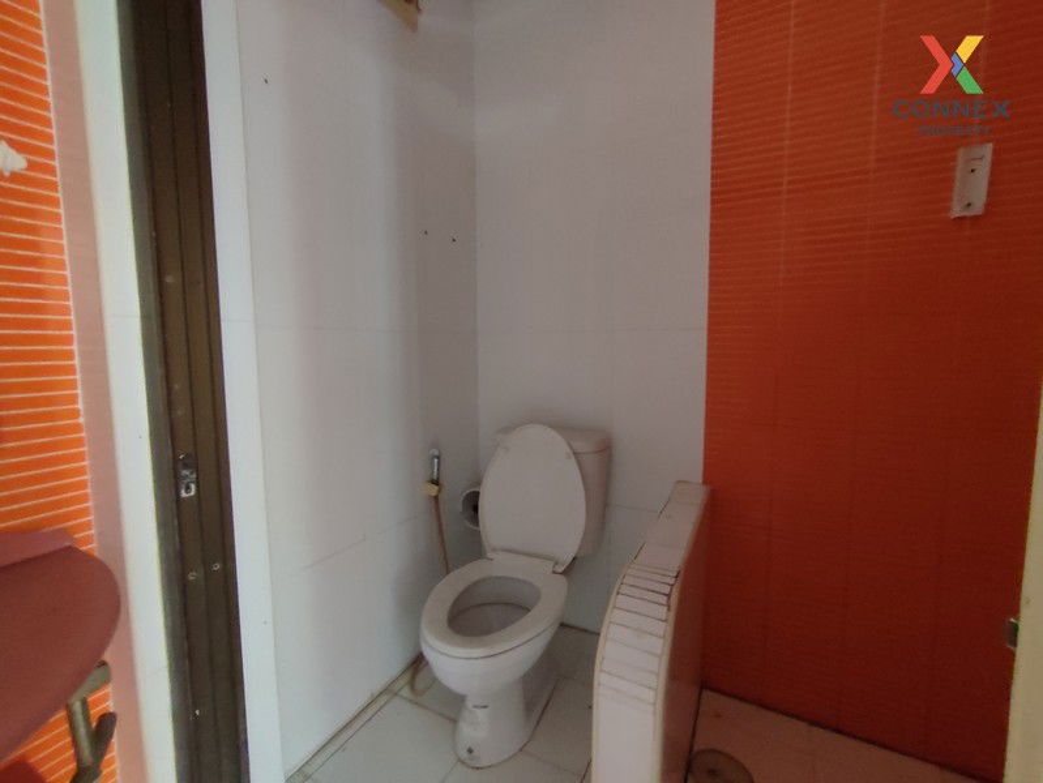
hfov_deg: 94.5
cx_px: 522
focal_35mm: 16
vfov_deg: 78.2
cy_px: 392
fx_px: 482
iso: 634
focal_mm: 1.65
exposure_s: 1/17
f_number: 2.2
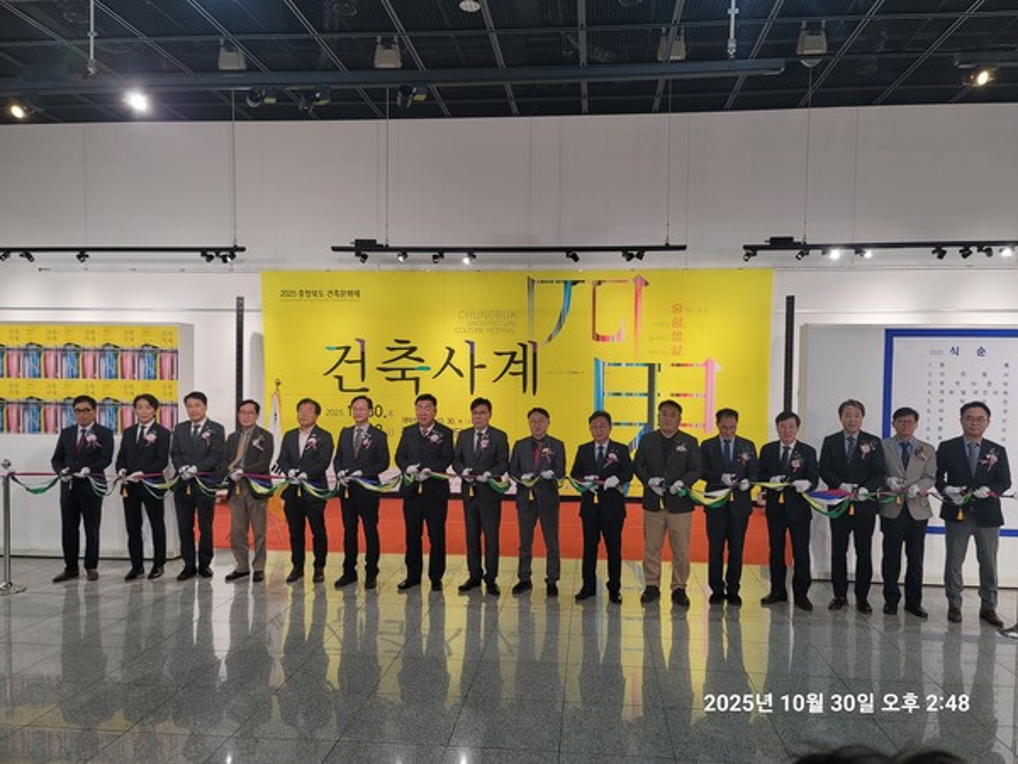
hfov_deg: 69.4
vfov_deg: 54.9
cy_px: 382
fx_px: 735
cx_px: 509
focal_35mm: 25
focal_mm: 7
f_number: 1.8
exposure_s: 1/120
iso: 100
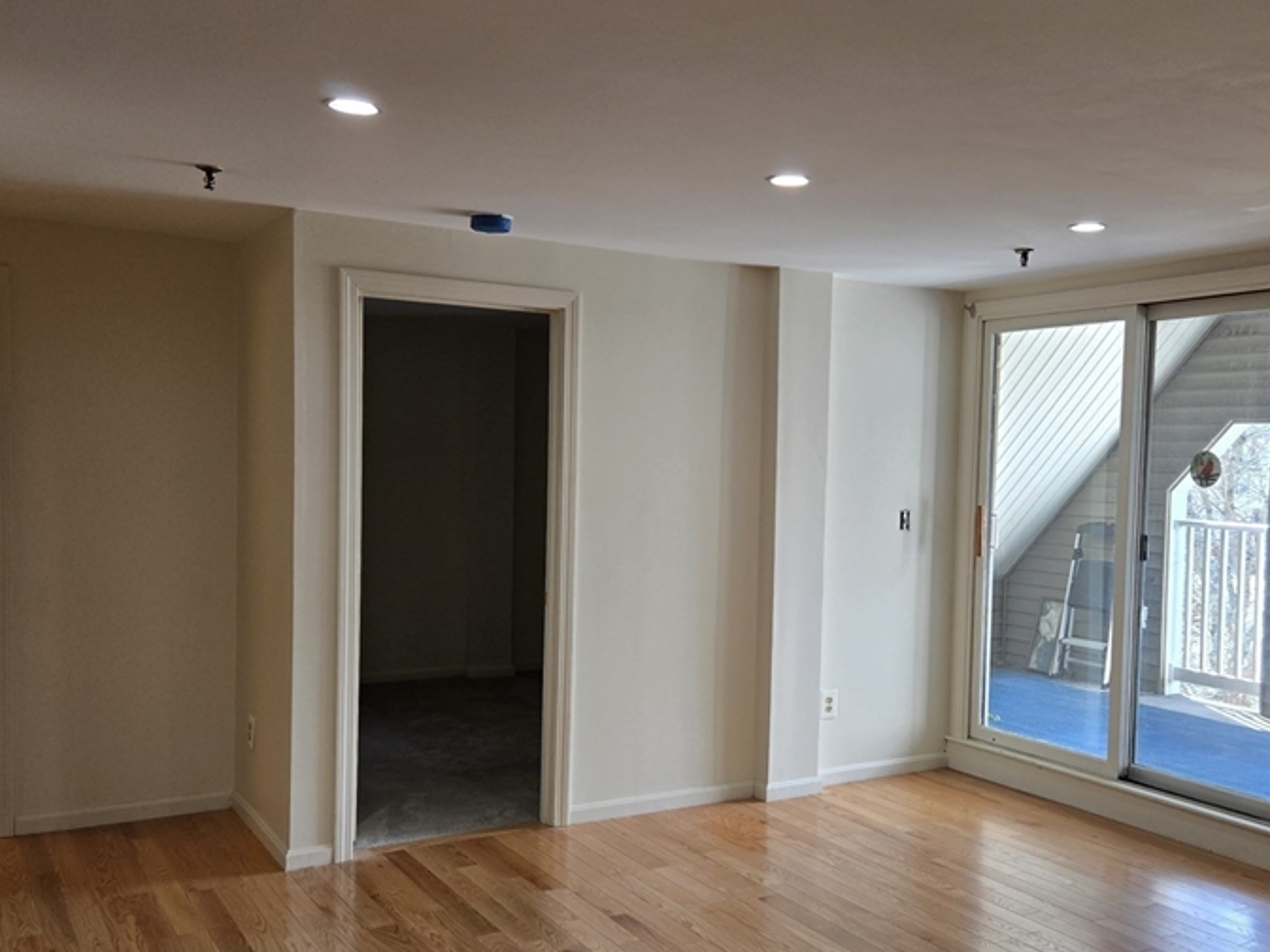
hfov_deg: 52.2
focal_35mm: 35
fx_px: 1284
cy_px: 517
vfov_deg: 40.7
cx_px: 768
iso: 64
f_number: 1.8
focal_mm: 5.4
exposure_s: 1/120
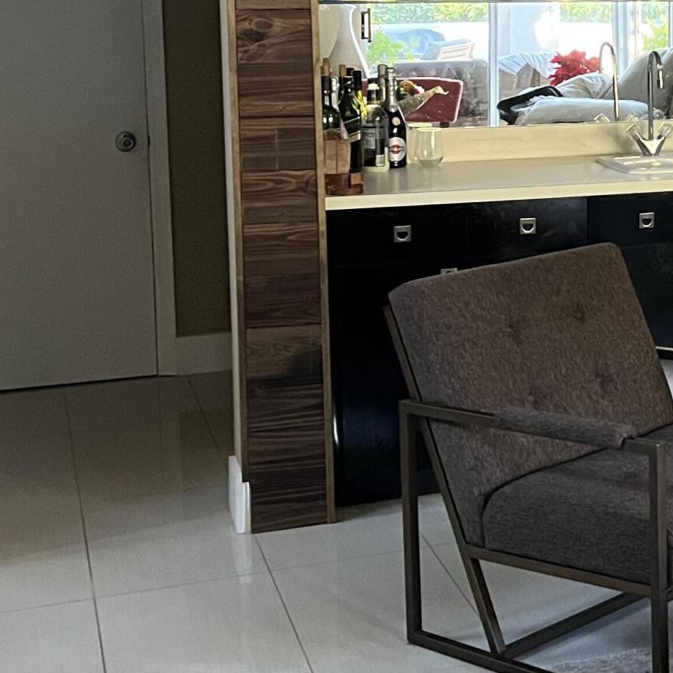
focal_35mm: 79
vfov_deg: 21.7
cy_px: 137
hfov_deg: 19.8
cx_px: 926
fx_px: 1738
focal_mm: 5.1
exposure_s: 1/57
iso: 500
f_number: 1.6
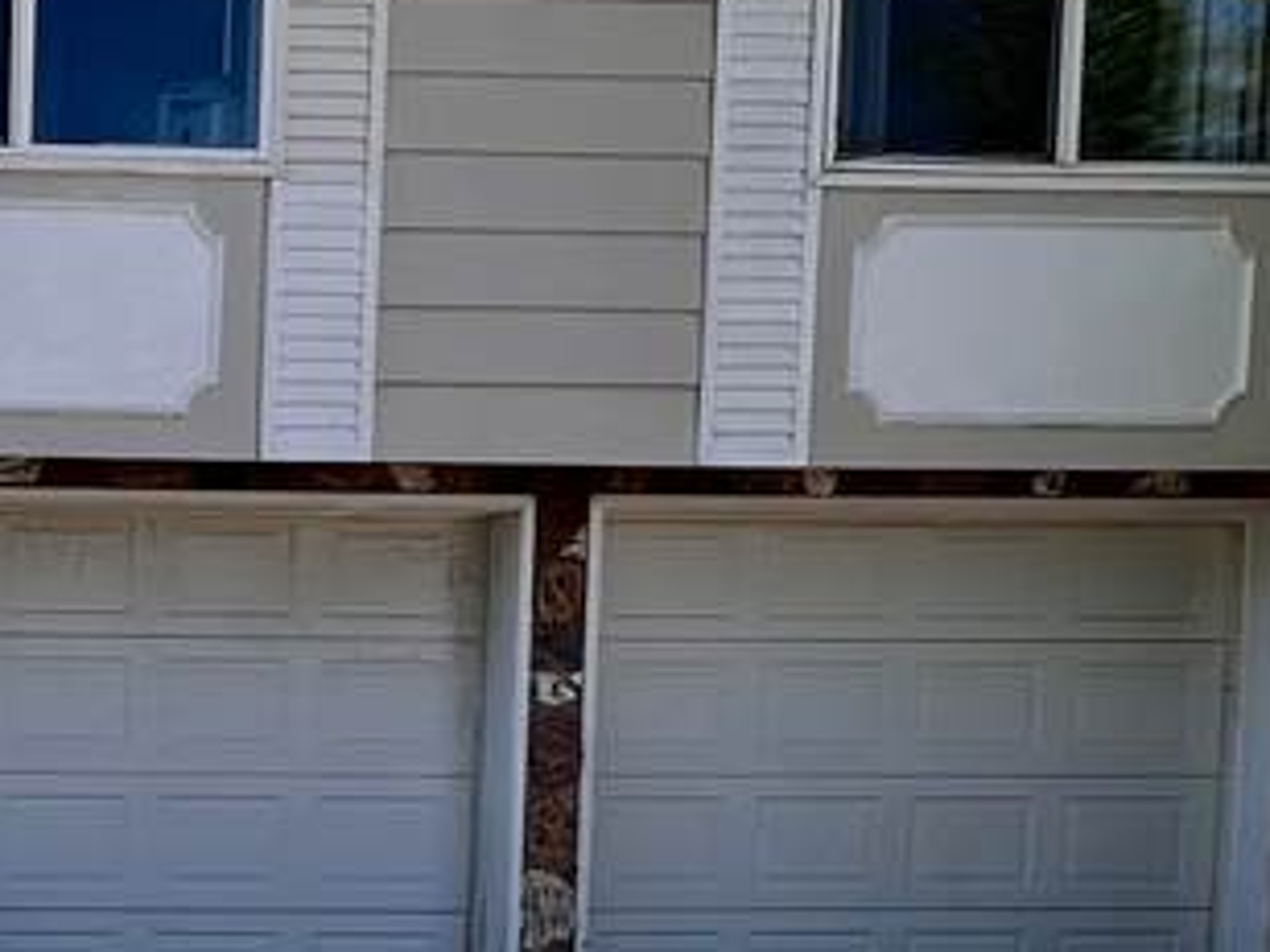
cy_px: 861
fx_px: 1981
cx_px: -602
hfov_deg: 26.5
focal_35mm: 54
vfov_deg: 26.1
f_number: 1.8
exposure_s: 1/889
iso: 32
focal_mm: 1.57
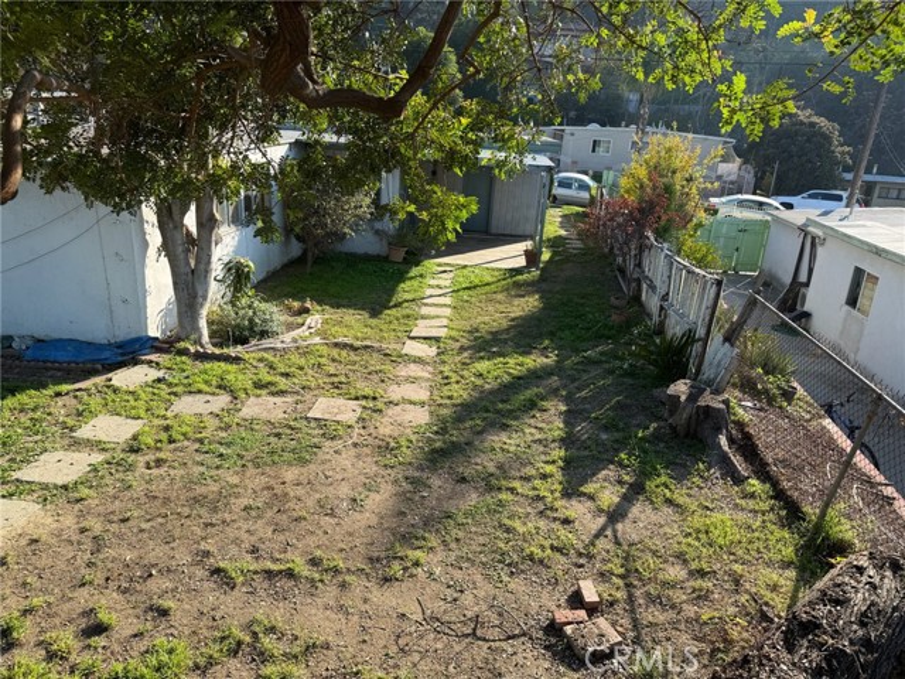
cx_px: 452
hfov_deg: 71.6
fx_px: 627
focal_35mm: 24
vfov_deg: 56.8
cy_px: 340
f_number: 1.78
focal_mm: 6.76
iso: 80
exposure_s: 1/1464
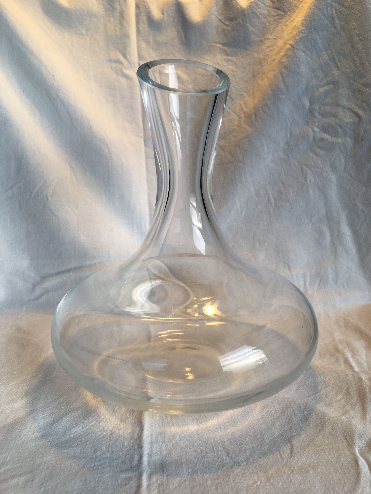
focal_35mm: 29
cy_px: 247
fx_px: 414
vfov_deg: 61.7
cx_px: 186
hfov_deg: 48.2
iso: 25
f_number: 2.2
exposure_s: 1/100
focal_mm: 4.15
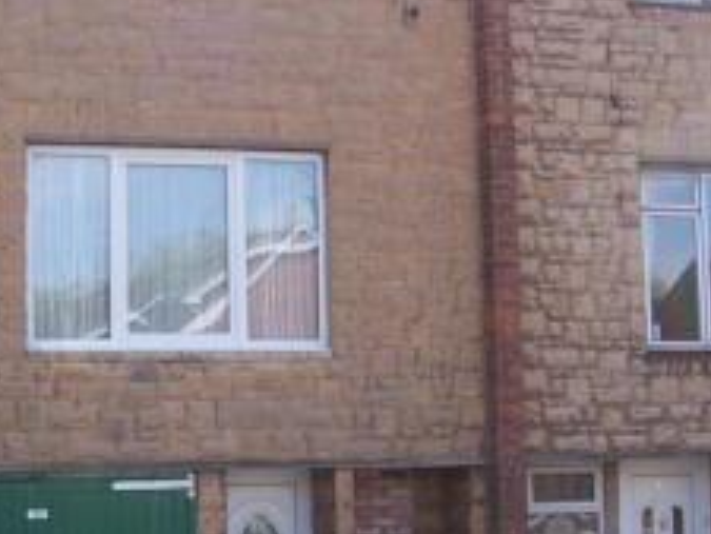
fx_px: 1808
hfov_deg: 22.1
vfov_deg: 16.8
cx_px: 191
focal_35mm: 88
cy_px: 283
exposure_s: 1/180
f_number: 5.6
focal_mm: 5.6
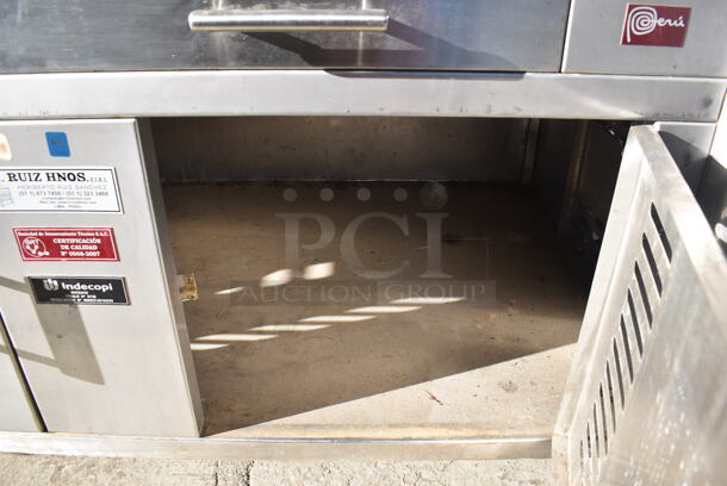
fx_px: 546
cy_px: 243
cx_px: 364
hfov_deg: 67.3
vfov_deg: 48.0
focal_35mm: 27
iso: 200
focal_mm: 18
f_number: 6.3
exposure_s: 1/200
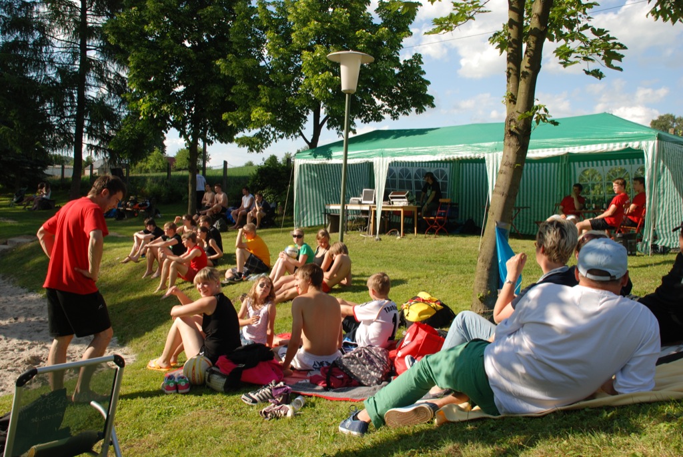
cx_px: 342
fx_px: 627
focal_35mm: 33
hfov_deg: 57.2
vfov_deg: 40.1
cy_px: 228
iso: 100
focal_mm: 22
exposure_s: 1/160
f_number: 6.3
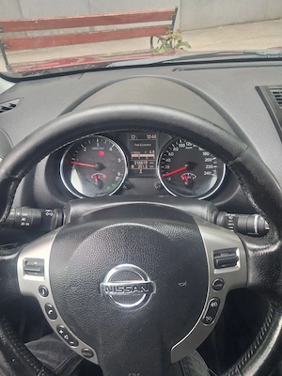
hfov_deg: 51.4
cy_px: 188
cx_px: 141
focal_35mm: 27
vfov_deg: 65.3
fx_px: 293
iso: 160
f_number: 1.8
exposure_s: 1/100
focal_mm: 4
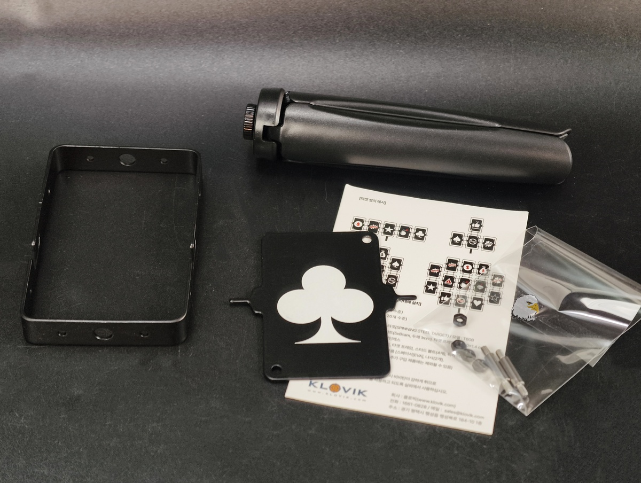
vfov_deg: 17.4
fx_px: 1577
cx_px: 320
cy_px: 242
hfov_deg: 23.0
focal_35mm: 85
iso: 678
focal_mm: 22.48
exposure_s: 1/30
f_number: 2.67
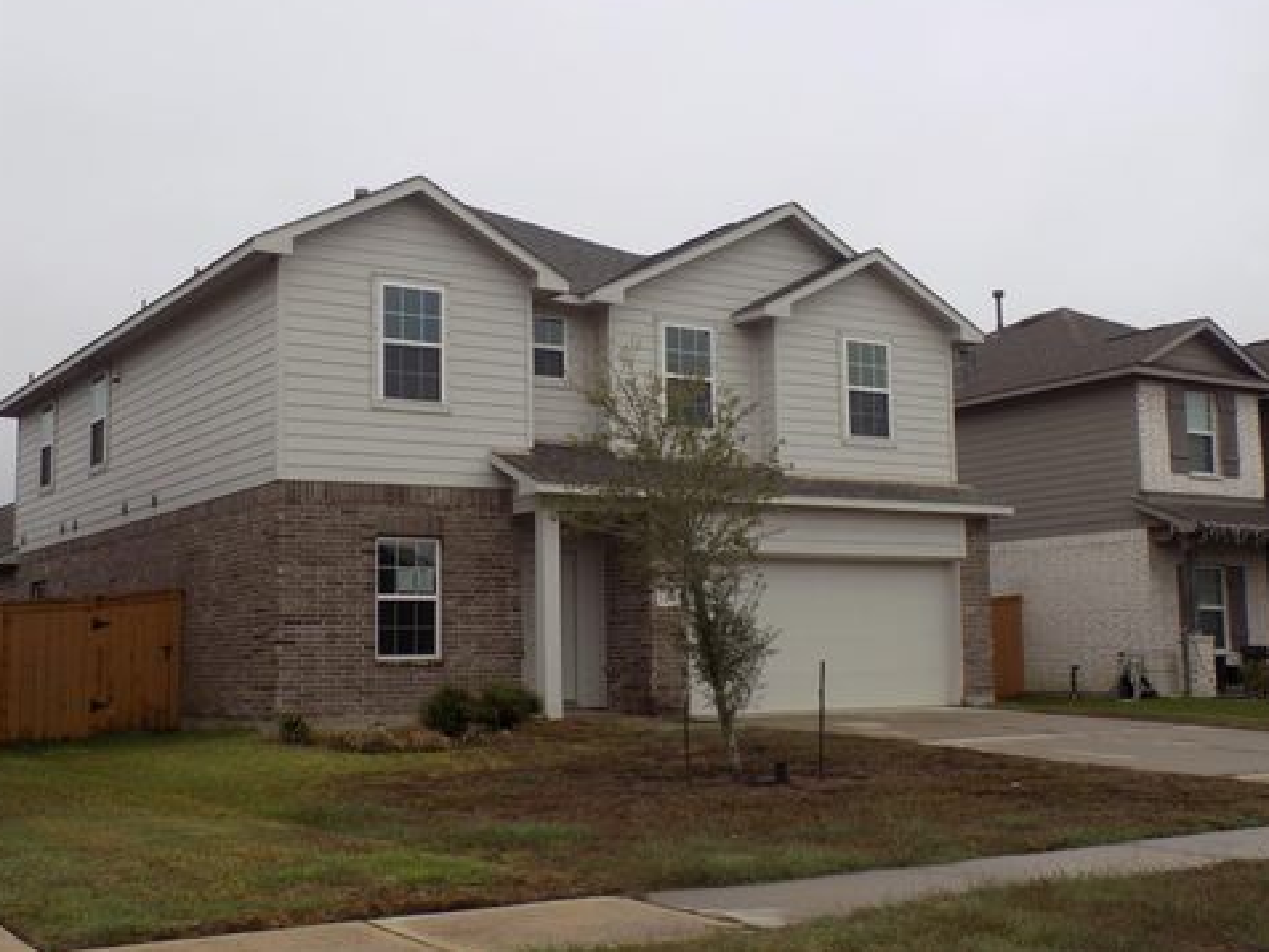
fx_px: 1577
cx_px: 646
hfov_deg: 43.8
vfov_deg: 33.6
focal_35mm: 43
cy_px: 464
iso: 80
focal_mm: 7.3
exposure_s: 1/400
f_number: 3.6
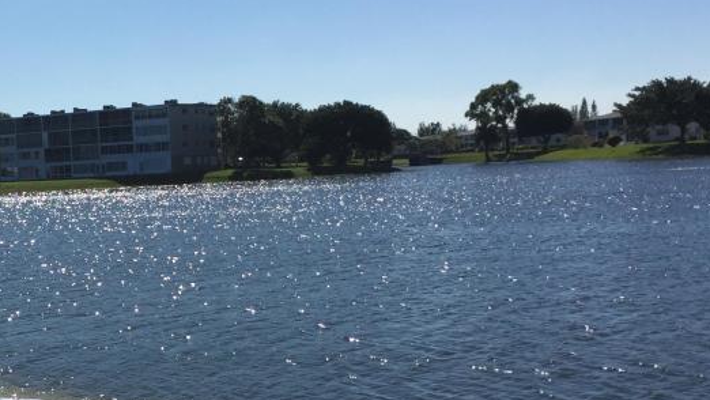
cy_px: 320
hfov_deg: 32.3
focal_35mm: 62
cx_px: 84
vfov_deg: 19.2
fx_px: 1168
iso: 32
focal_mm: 4.15
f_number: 2.2
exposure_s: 1/4950
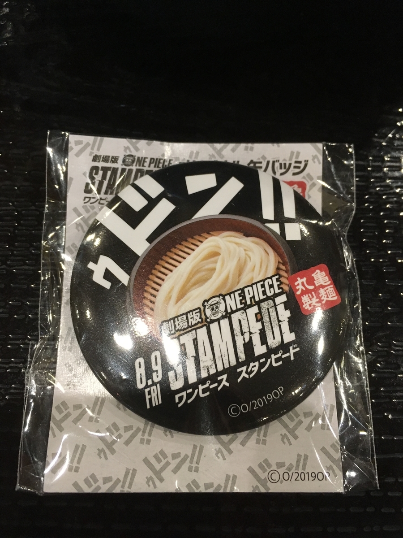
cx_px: 202
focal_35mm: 29
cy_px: 269
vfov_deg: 61.7
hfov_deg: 48.2
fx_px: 450
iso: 160
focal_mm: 4.15
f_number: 2.2
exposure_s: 1/30
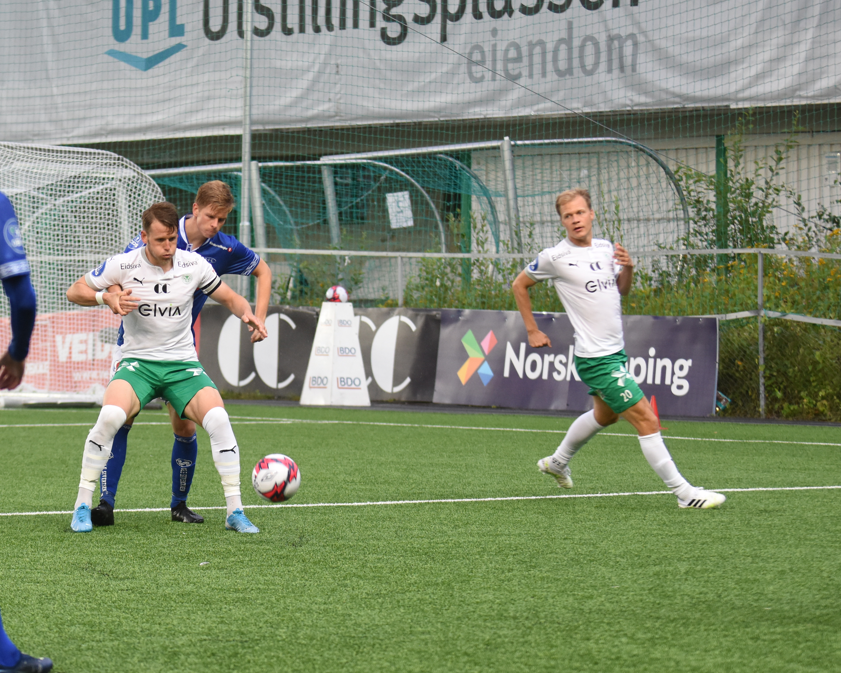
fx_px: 4431
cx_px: 195
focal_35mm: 178
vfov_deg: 8.7
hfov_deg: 10.8
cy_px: 347
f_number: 3.2
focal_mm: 82
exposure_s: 1/640
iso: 1000
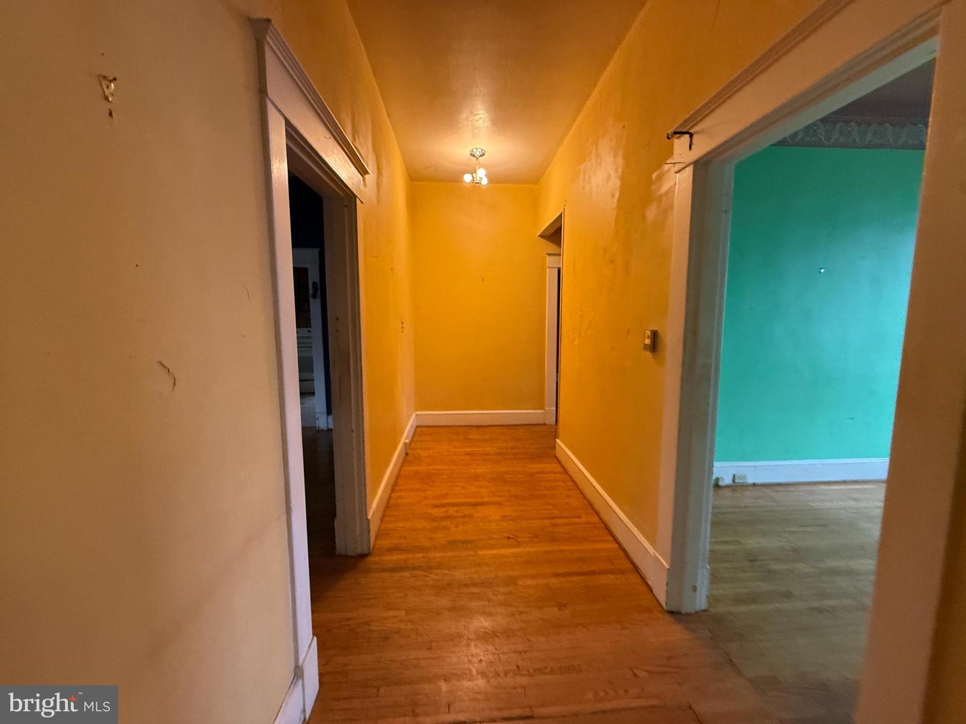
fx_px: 391
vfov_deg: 85.7
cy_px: 362
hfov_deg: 102.1
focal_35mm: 14
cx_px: 483
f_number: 2.2
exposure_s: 1/60
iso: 320
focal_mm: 2.22
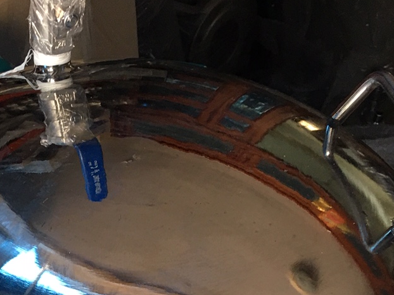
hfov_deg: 20.5
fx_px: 1069
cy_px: 449
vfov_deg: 14.6
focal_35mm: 94
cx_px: 55
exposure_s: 1/17
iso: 50
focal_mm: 4.15
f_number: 2.2
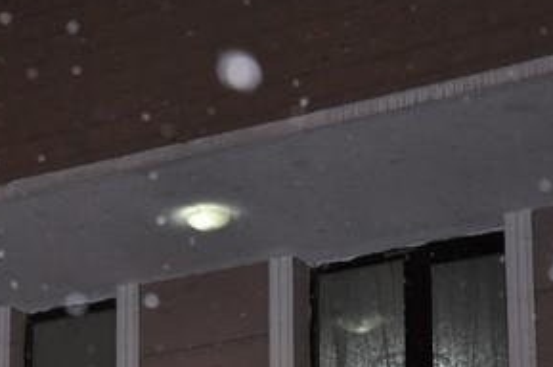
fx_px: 2486
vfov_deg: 8.4
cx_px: 78
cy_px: 390
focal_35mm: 162
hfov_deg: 12.6
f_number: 4.8
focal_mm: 48
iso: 1000
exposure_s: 1/60
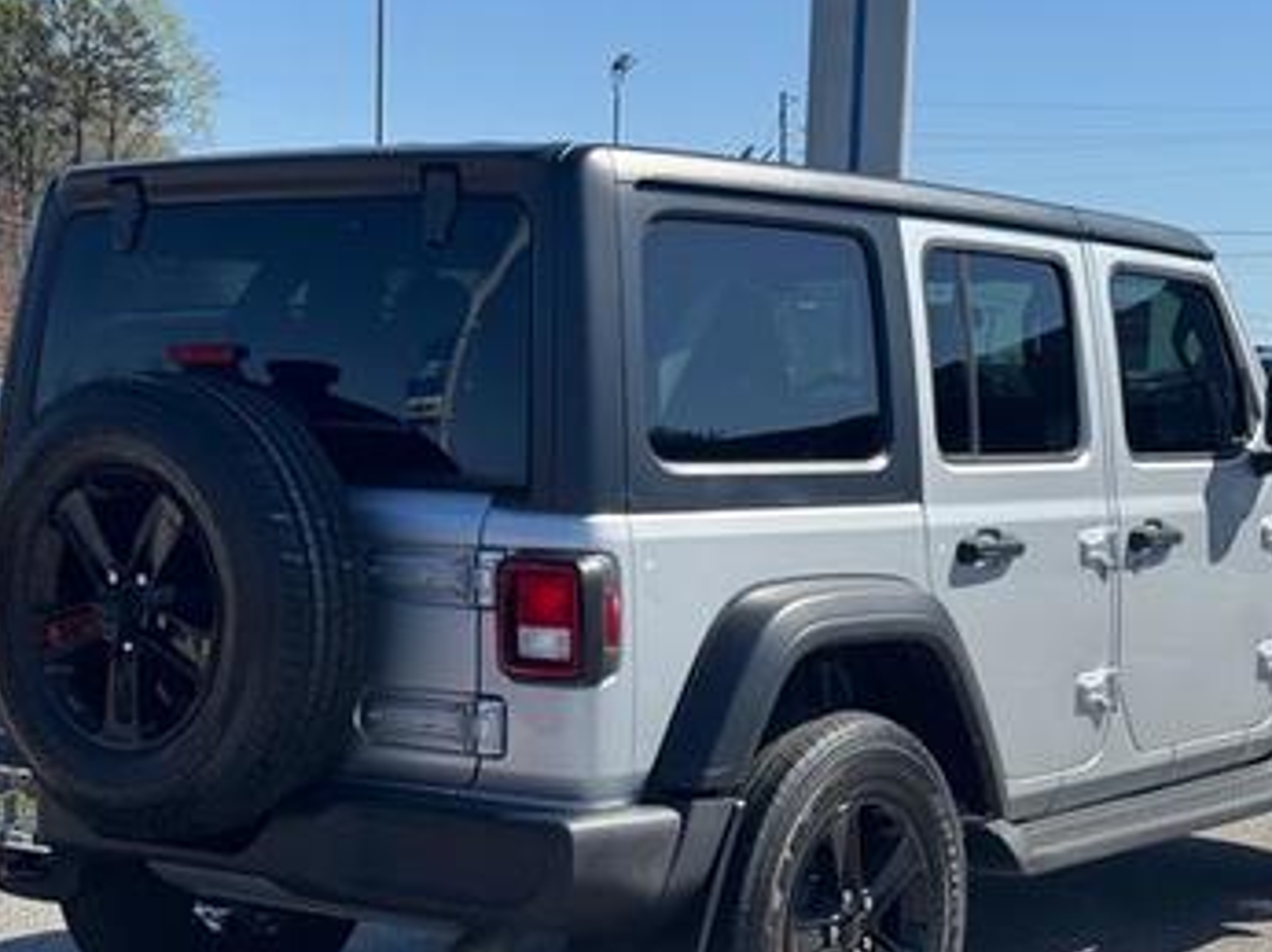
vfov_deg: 20.9
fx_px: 2570
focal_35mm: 70
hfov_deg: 27.8
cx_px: 735
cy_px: 651
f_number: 1.78
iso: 64
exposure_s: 1/3425
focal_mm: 6.76
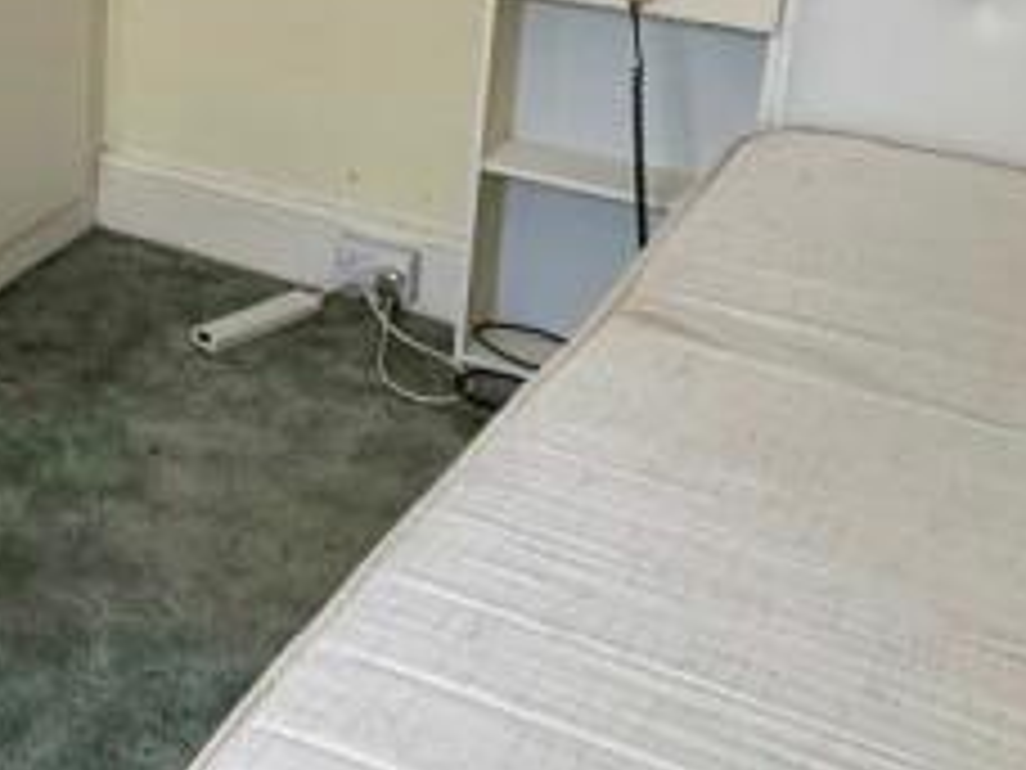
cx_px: -36
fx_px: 1867
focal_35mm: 63
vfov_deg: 22.5
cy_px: 23
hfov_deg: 28.5
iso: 250
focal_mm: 2.22
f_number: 2.2
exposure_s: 1/50
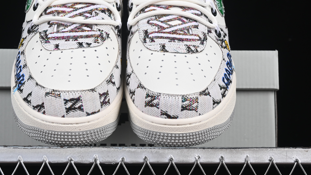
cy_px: 52
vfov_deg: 10.5
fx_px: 948
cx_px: 117
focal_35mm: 115
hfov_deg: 18.6
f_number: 8
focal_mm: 50
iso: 160
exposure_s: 1/80
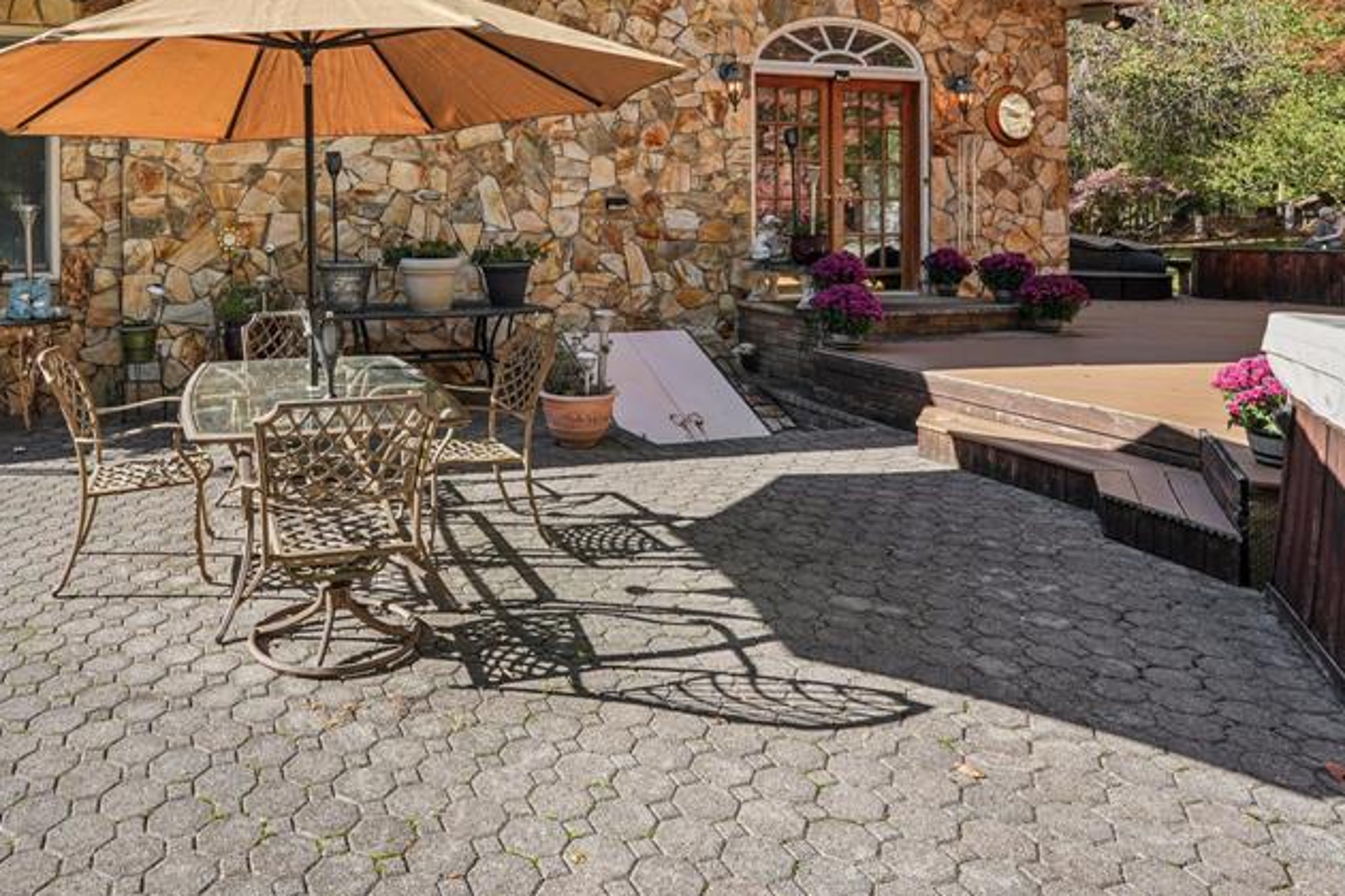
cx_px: 472
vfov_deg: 47.9
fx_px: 971
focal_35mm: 26
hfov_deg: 67.9
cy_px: 235
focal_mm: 16
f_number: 8
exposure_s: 1/60
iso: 100
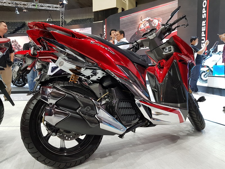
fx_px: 169
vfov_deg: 53.1
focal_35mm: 26
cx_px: 112
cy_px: 84
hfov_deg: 67.3
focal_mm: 4.2
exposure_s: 1/25
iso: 160
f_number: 1.7
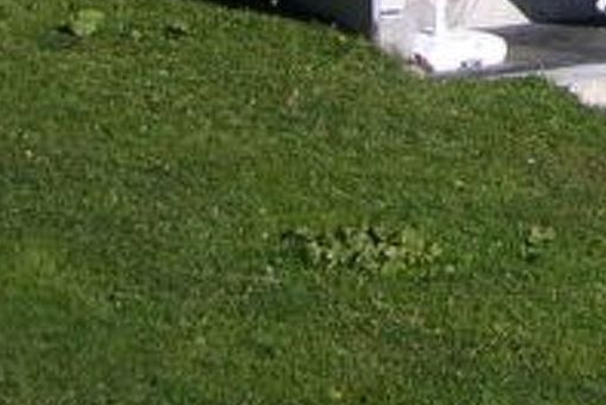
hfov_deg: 12.7
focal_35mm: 156
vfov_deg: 8.2
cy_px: -499
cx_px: 823
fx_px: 2627
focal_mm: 6.1
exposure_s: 1/180
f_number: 6.7
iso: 50
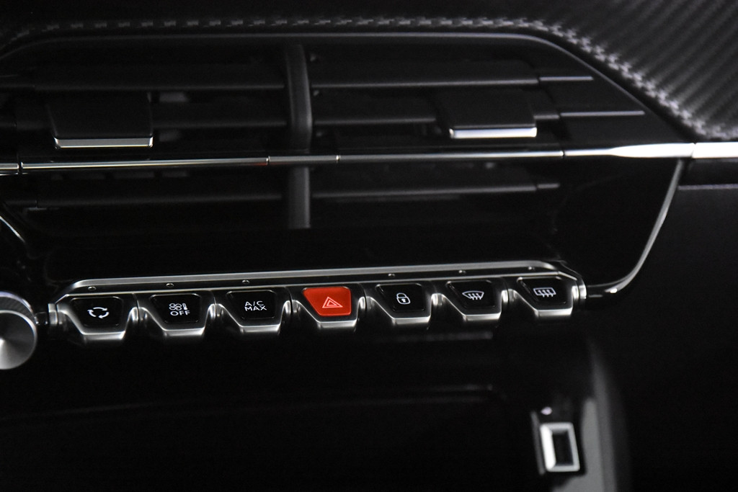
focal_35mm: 105
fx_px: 2153
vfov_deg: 13.0
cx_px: 369
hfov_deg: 19.5
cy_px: 246
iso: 12800
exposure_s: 1/60
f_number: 4
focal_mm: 70
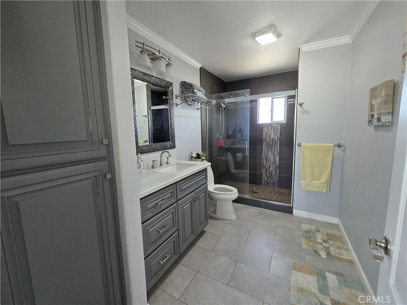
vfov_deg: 89.9
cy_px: 152
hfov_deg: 106.2
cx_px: 204
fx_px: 153
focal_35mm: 13
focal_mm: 2.2
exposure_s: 1/60
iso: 640
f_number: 2.2
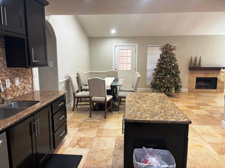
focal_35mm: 26
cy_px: 84
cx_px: 112
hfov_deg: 67.3
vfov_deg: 53.0
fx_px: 169
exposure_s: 1/60
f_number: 1.6
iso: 100
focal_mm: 5.96
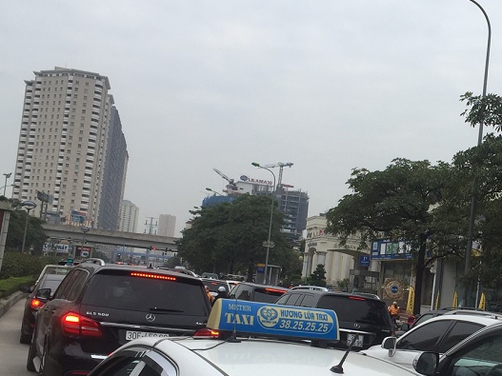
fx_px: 797
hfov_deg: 33.6
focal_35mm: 55
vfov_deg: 26.4
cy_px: 257
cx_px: 426
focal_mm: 4.15
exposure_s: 1/682
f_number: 2.2
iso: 32
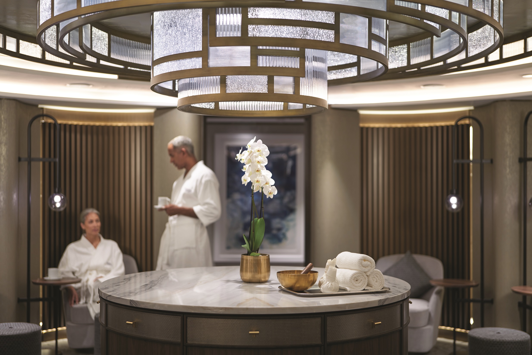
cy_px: 178
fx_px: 739
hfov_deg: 39.6
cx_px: 266
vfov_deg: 27.0
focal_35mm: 50
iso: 100
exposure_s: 1/60
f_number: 1.4
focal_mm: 50
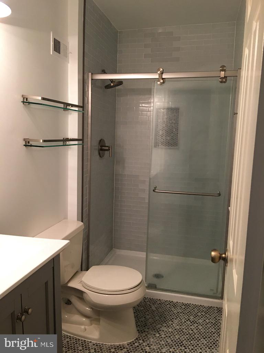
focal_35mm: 29
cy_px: 176
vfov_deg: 61.7
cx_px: 132
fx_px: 295
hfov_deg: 48.2
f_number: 2.2
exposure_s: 1/15
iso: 64
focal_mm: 4.15
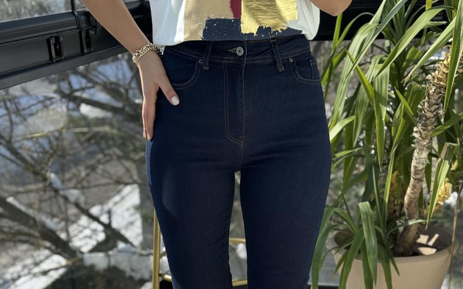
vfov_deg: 18.6
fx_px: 858
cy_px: 292
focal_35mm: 68
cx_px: 231
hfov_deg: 30.2
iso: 64
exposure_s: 1/1366
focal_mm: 6.76
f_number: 1.78
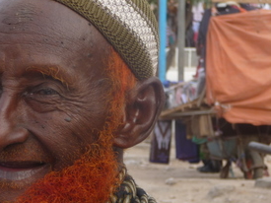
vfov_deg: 8.2
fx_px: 1409
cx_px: 40
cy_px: 133
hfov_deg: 10.9
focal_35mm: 180
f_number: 4.7
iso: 100
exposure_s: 1/125
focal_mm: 17.5
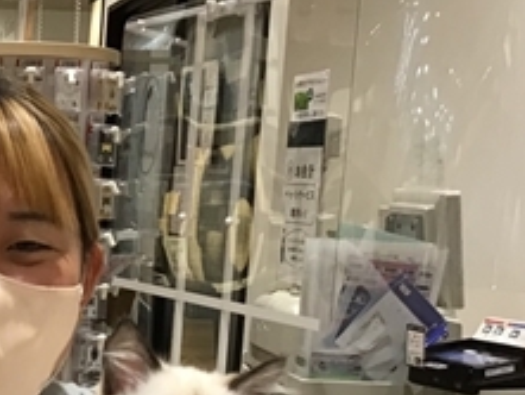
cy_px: 378
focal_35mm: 84
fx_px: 1275
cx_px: -131
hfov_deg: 21.4
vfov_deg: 17.3
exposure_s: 1/30
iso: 50
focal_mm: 3.3
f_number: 2.4
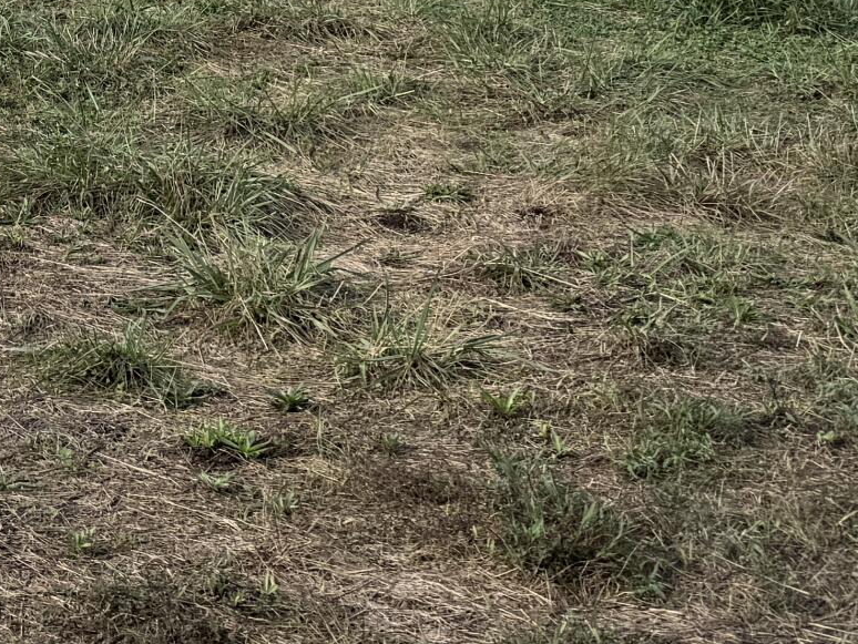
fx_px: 2306
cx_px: -335
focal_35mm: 93
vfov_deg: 14.4
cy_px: -431
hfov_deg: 19.1
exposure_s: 1/4167
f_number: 1.78
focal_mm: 6.76
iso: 80
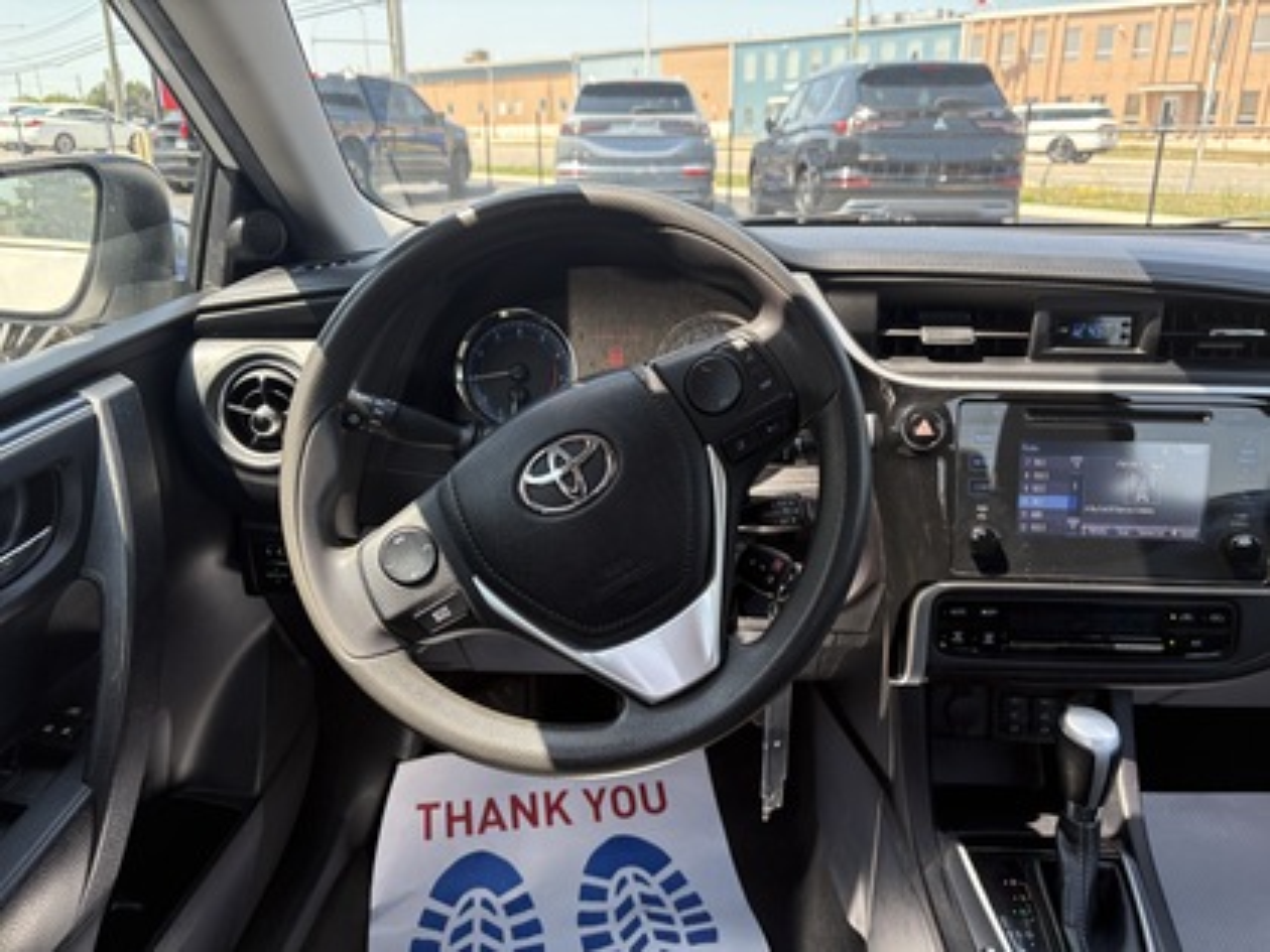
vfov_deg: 53.1
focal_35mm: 26
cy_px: 476
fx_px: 954
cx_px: 635
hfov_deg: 67.3
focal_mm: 5.96
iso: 64
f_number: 1.6
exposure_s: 1/248
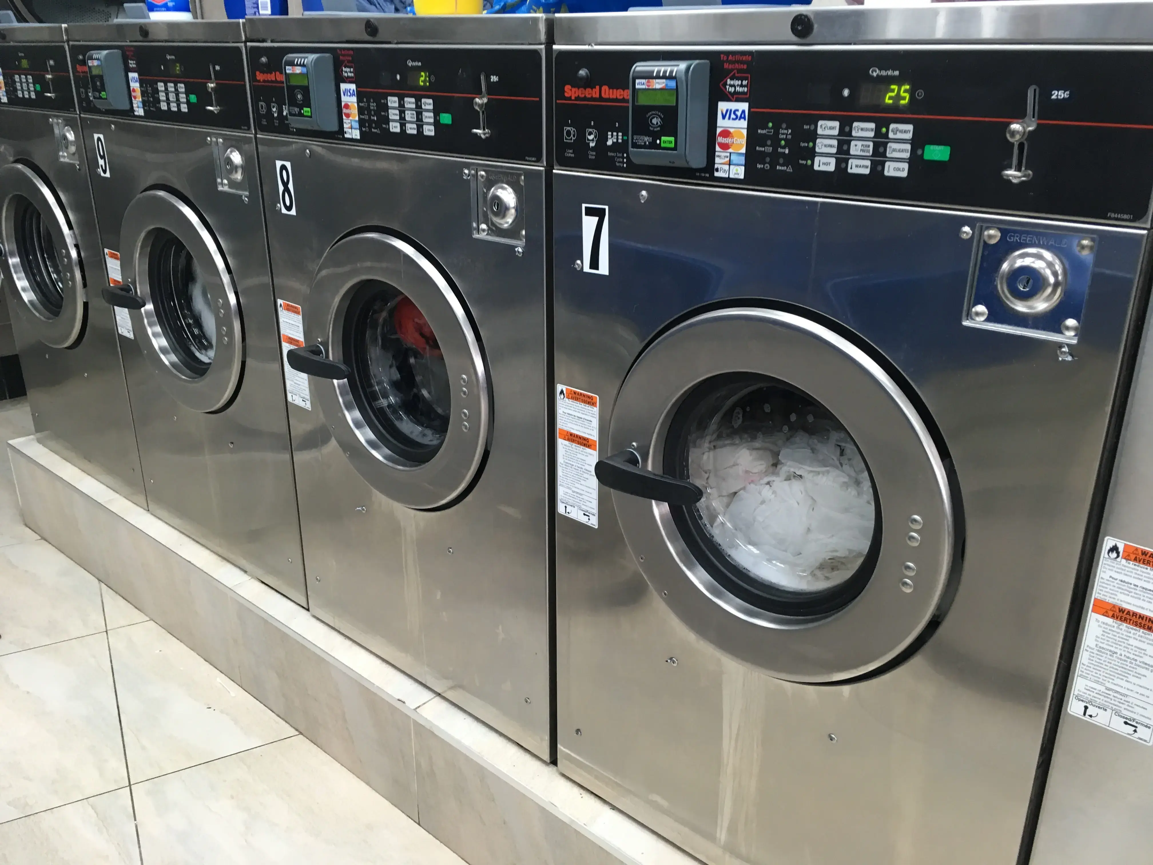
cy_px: 432
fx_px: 966
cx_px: 576
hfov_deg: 61.7
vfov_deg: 48.2
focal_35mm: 29
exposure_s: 1/30
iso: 64
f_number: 2.2
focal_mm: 4.15
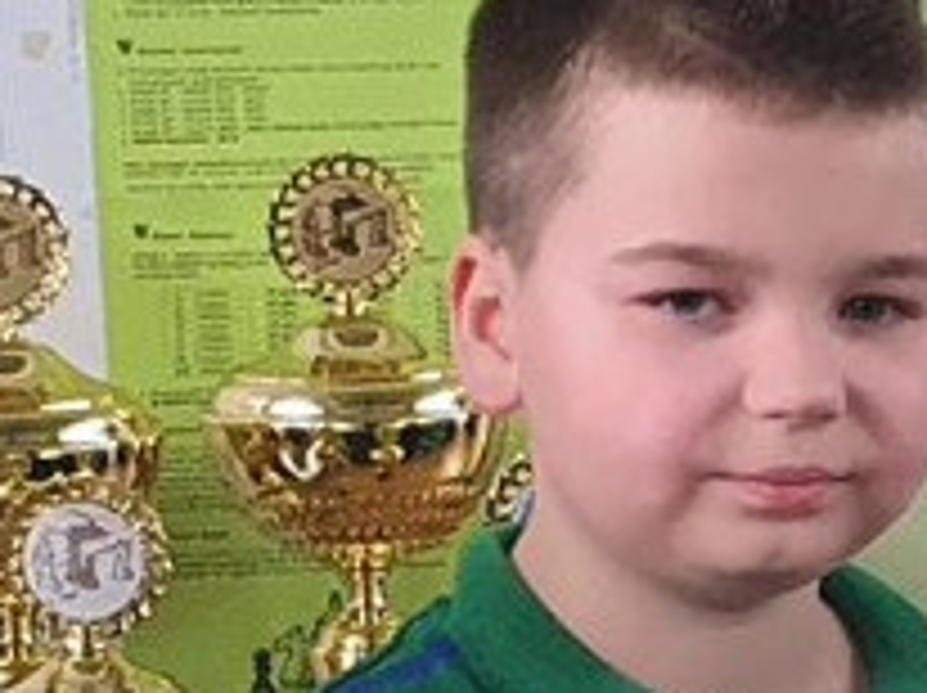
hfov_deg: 9.6
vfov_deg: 7.3
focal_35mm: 202
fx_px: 5403
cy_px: 540
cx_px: 1188
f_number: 2.4
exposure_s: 1/100
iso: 200
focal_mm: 4.32
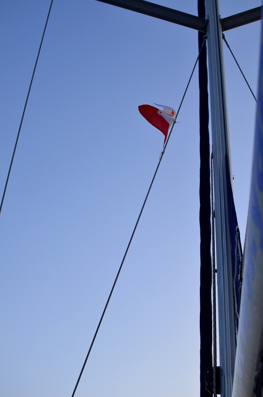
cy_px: 198
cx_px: 132
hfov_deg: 25.7
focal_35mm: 52
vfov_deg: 37.9
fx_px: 577
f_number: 4
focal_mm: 35
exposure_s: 1/2000
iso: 640
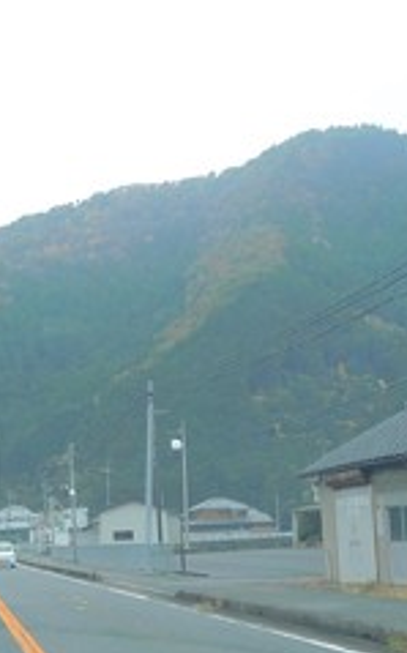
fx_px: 1138
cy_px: 355
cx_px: 199
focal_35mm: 64
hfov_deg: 20.3
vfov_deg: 32.0
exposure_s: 1/125
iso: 125
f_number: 3.6
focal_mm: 5.7
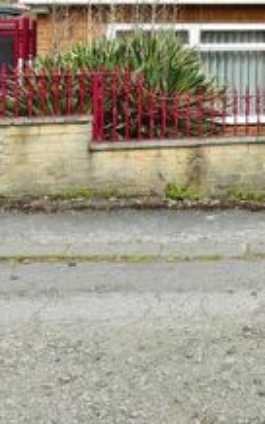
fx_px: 683
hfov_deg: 18.3
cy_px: -14
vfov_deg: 31.6
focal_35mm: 59
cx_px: 446
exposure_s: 1/250
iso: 400
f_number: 9.5
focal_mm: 18
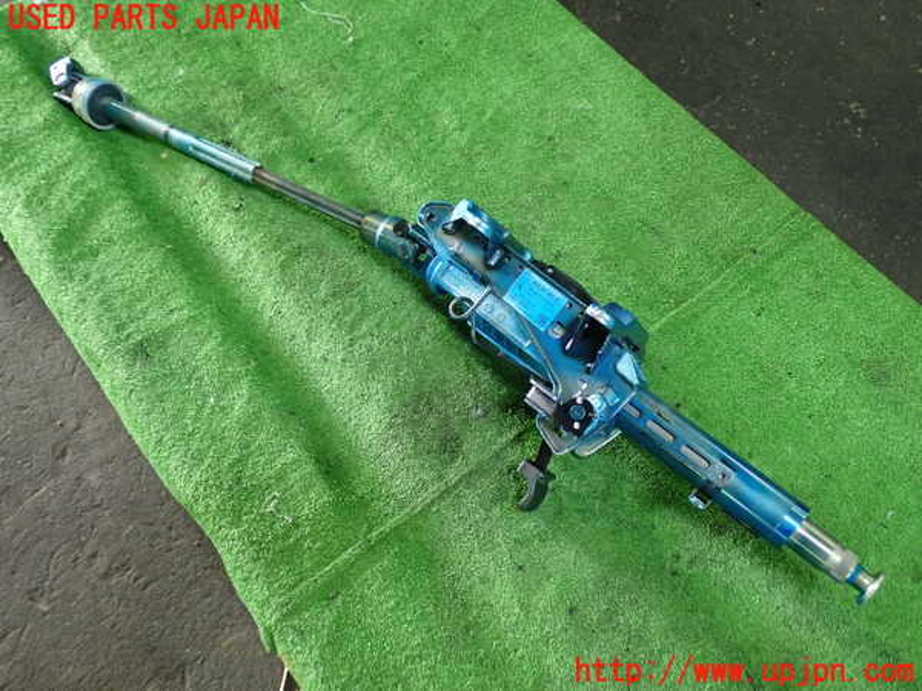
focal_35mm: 30
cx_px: 461
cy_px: 346
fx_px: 799
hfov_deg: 60.0
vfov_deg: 46.8
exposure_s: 1/30
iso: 400
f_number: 2.3
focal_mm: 5.4
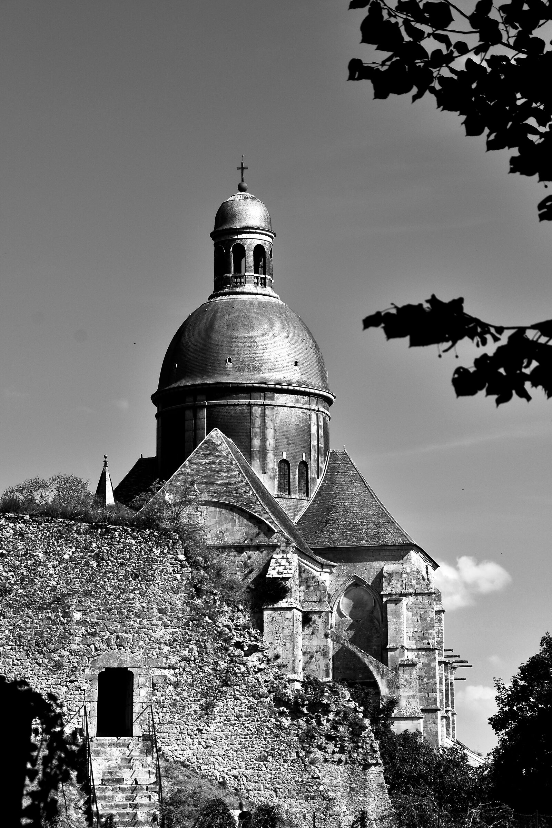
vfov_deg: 19.5
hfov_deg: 13.0
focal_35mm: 105
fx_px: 2415
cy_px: 414
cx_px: 276
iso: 200
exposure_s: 1/800
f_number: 10
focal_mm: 70
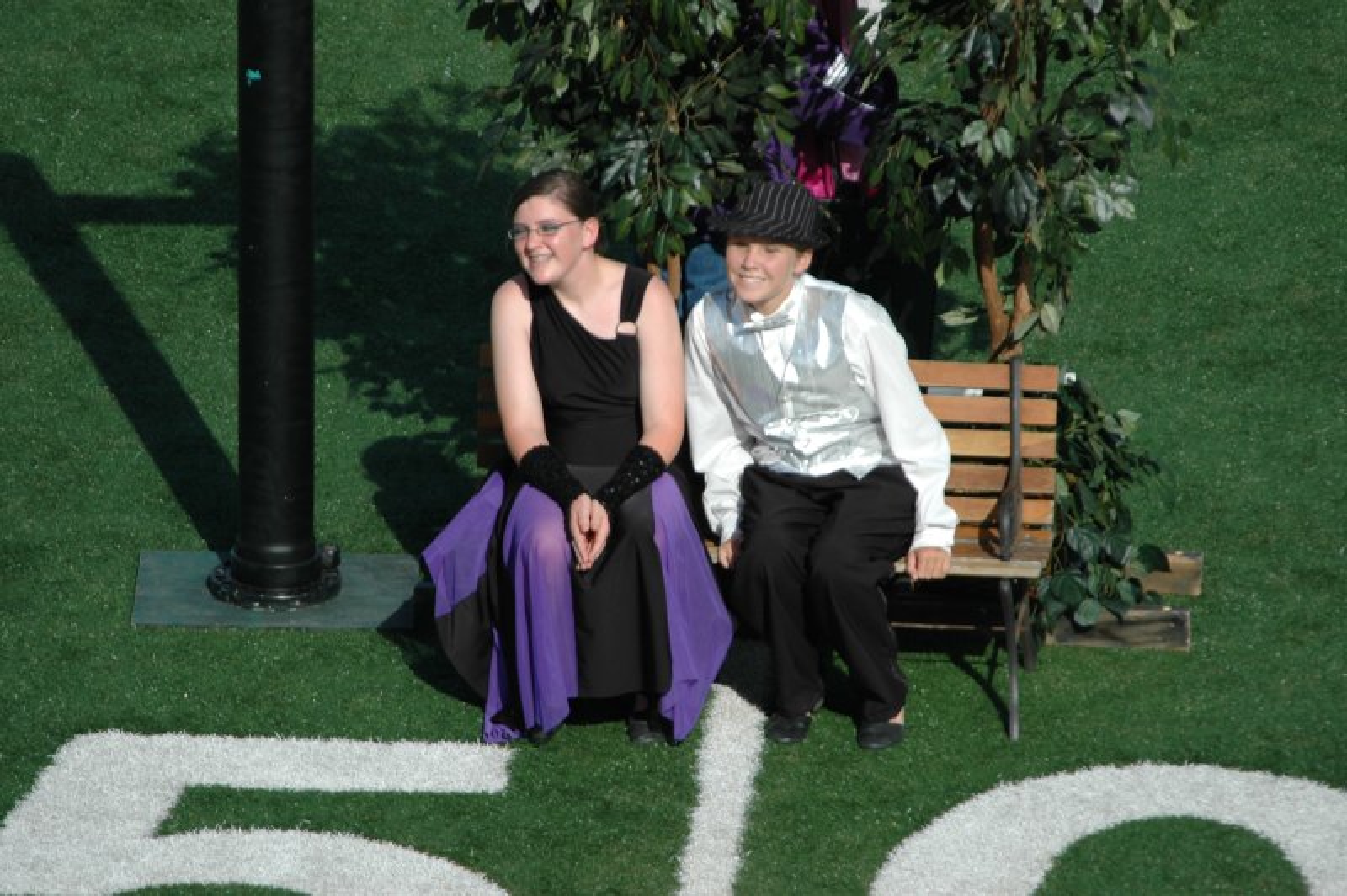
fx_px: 22431
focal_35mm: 600
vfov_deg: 2.3
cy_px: 448
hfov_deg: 3.4
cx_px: 674
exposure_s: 1/1000
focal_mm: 400
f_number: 5.6
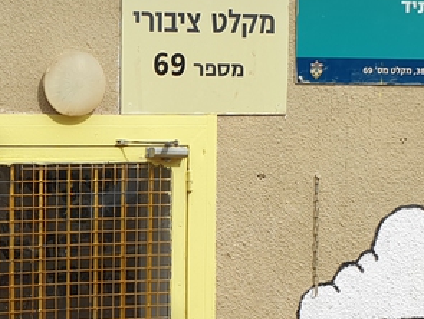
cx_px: 14
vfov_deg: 16.7
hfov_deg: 21.5
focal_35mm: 88
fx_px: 1079
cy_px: 262
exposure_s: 1/622
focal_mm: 4.3
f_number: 2.4
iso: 50
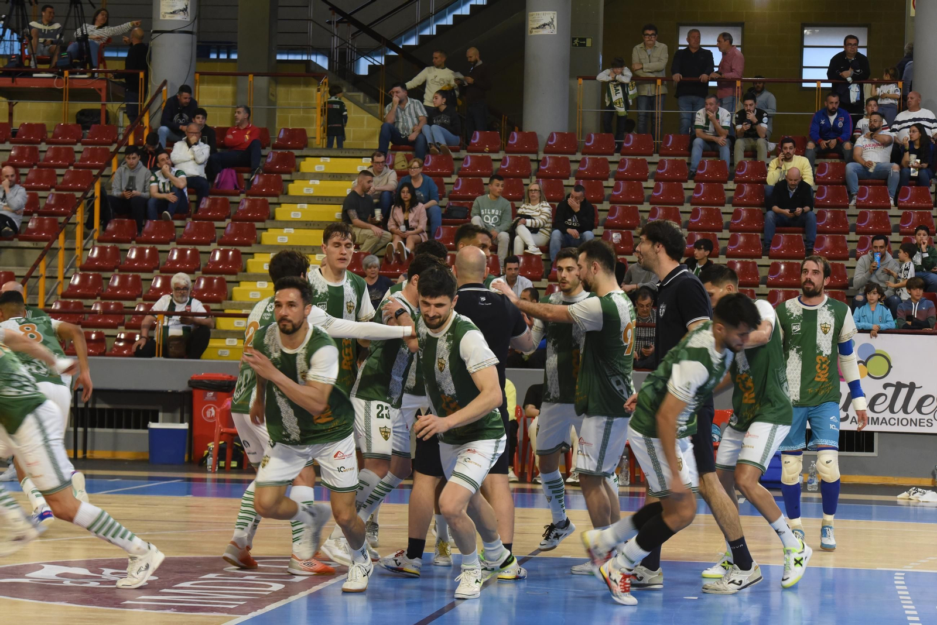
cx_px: 468
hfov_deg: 19.4
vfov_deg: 13.1
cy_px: 312
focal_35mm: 105
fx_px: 2734
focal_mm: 105
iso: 2500
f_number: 6.3
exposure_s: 1/160
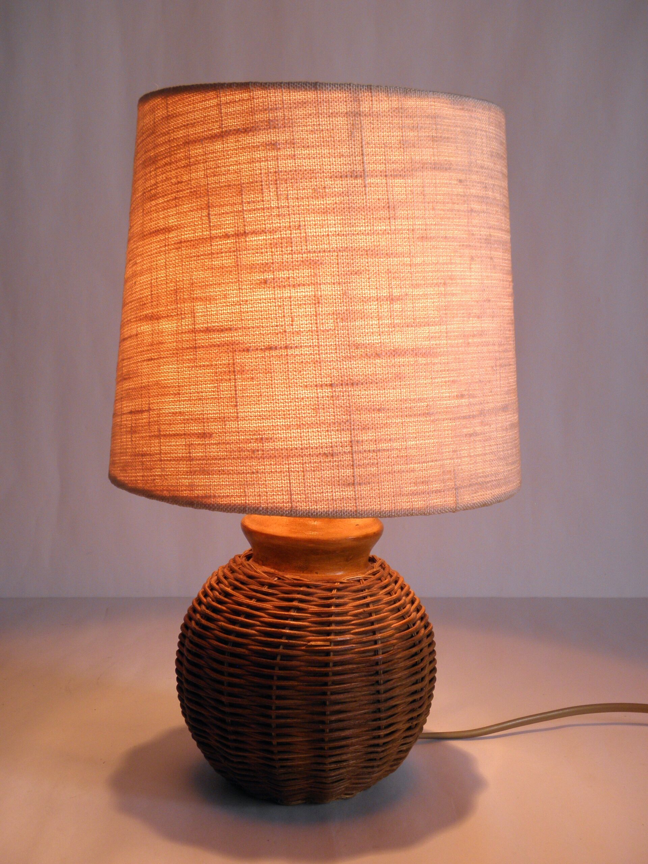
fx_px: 1173
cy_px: 432
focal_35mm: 47
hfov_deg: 30.9
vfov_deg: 40.4
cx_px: 324
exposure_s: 1/40
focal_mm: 8.6
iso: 100
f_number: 3.9
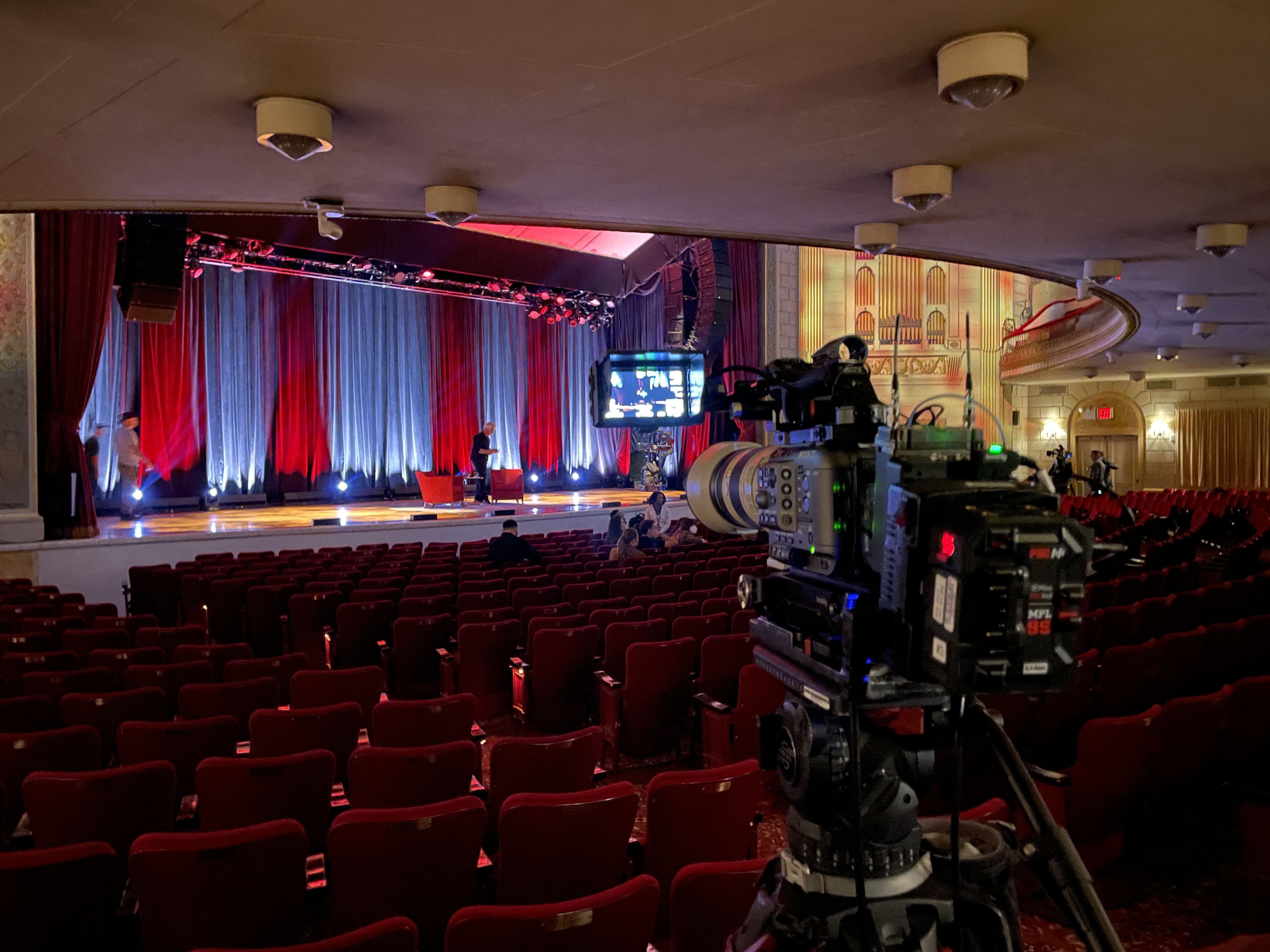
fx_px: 954
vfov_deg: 53.1
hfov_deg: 67.3
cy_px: 476
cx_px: 635
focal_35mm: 26
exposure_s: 1/8
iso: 1600
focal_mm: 4.2
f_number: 1.6
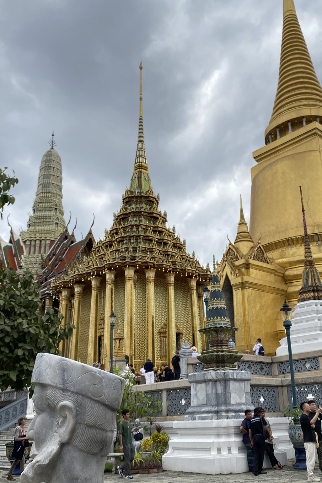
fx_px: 483
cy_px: 250
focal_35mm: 36
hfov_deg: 36.6
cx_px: 204
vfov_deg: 53.1
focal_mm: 4.25
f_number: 1.8
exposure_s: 1/1287
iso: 32
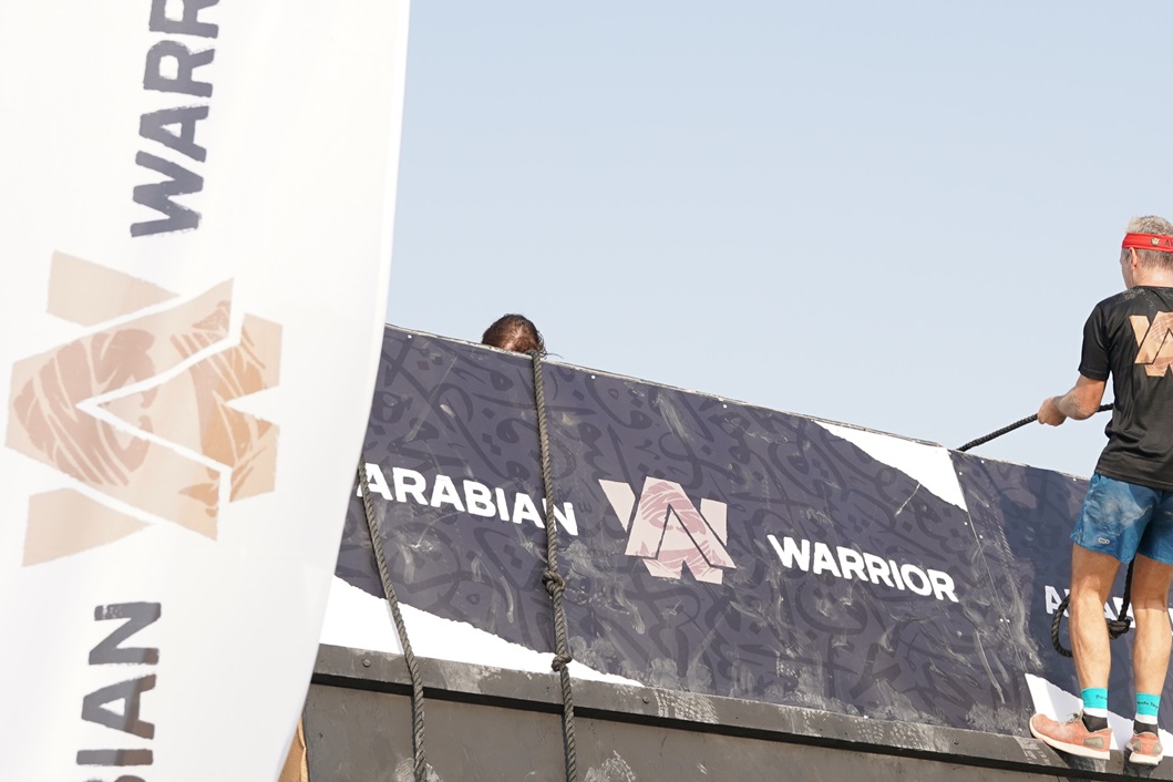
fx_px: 2223
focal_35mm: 68
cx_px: 872
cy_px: 289
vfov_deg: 19.9
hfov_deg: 29.1
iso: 160
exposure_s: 1/640
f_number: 4.5
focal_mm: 30.1
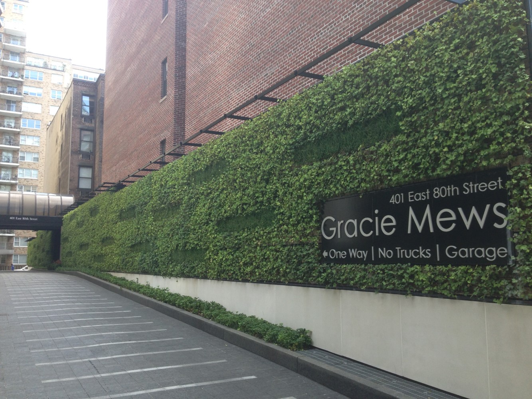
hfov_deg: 55.3
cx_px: 266
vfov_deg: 43.0
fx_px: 507
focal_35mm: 33
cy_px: 200
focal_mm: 4.13
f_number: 2.4
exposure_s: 1/120
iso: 64
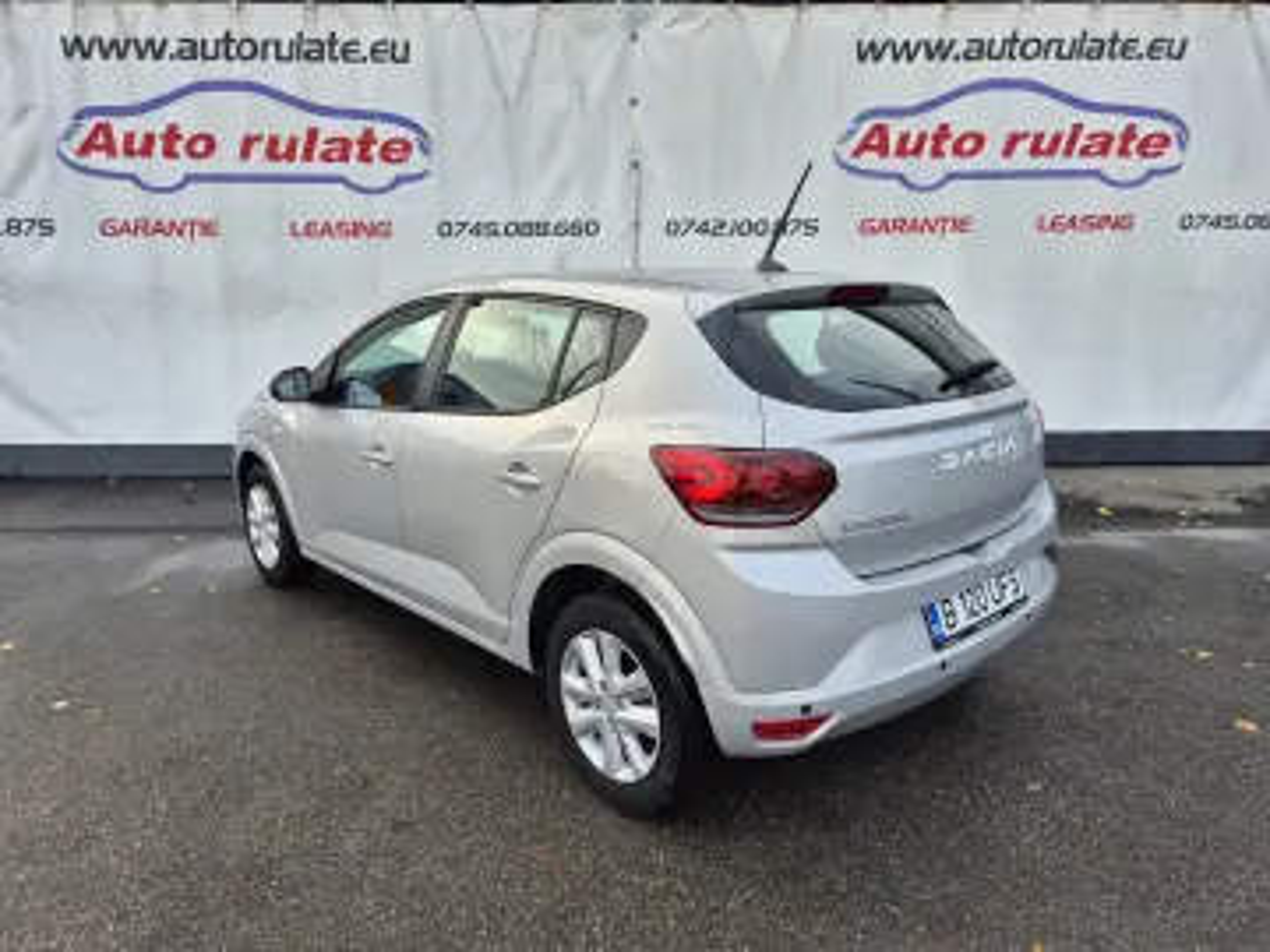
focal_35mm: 23
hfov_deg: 73.9
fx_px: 844
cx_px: 635
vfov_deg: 58.9
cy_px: 476
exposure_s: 1/180
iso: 25
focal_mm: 5.4
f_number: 1.8
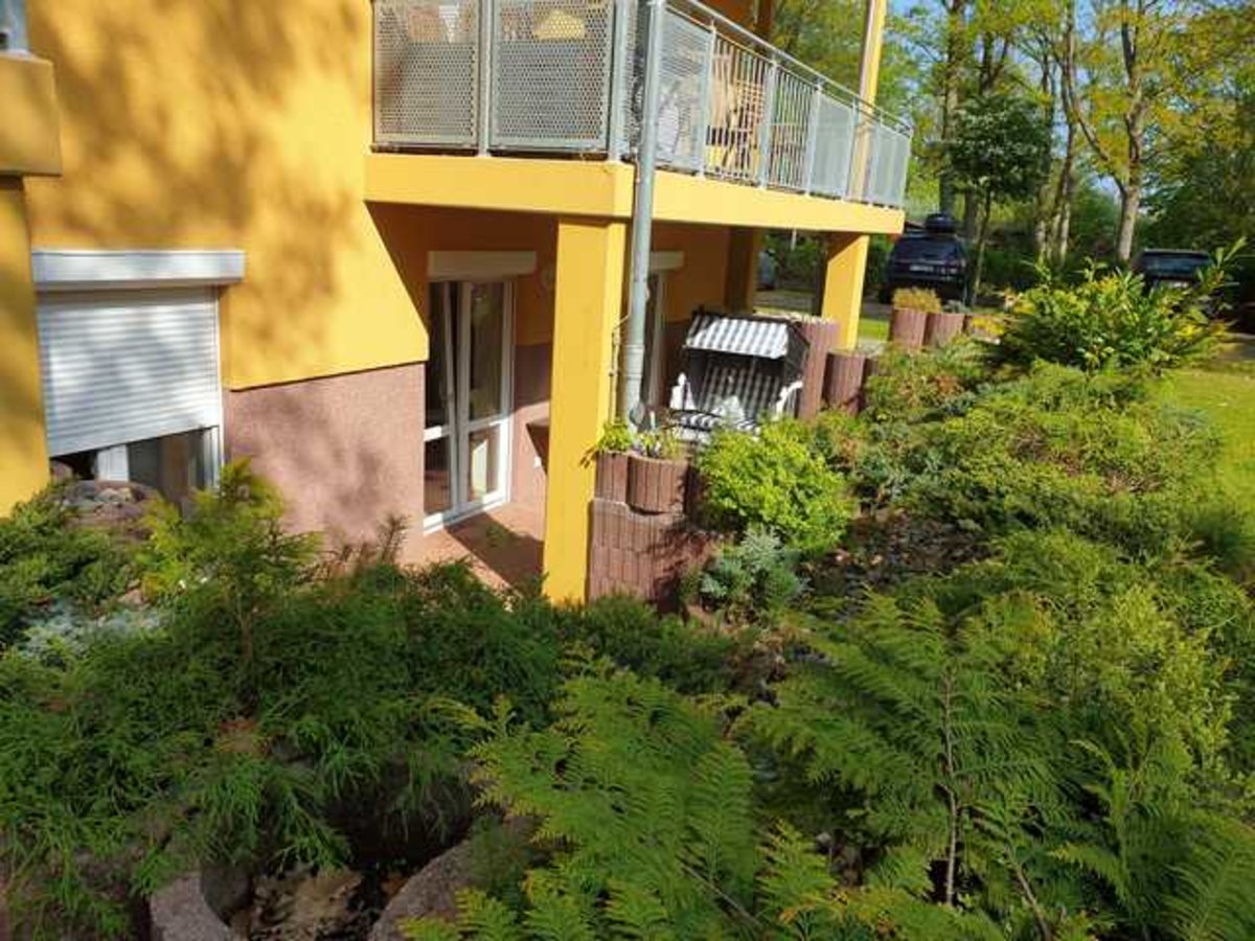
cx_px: 628
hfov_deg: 67.3
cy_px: 470
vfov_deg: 53.1
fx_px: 943
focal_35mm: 26
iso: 50
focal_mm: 4.3
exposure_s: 1/973
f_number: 2.4
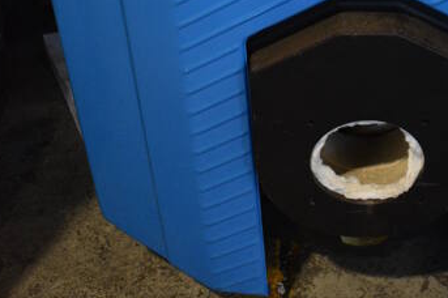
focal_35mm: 72
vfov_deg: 17.4
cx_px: 389
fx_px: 895
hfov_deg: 27.3
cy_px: -120
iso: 1100
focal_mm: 18
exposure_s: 1/125
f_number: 3.5
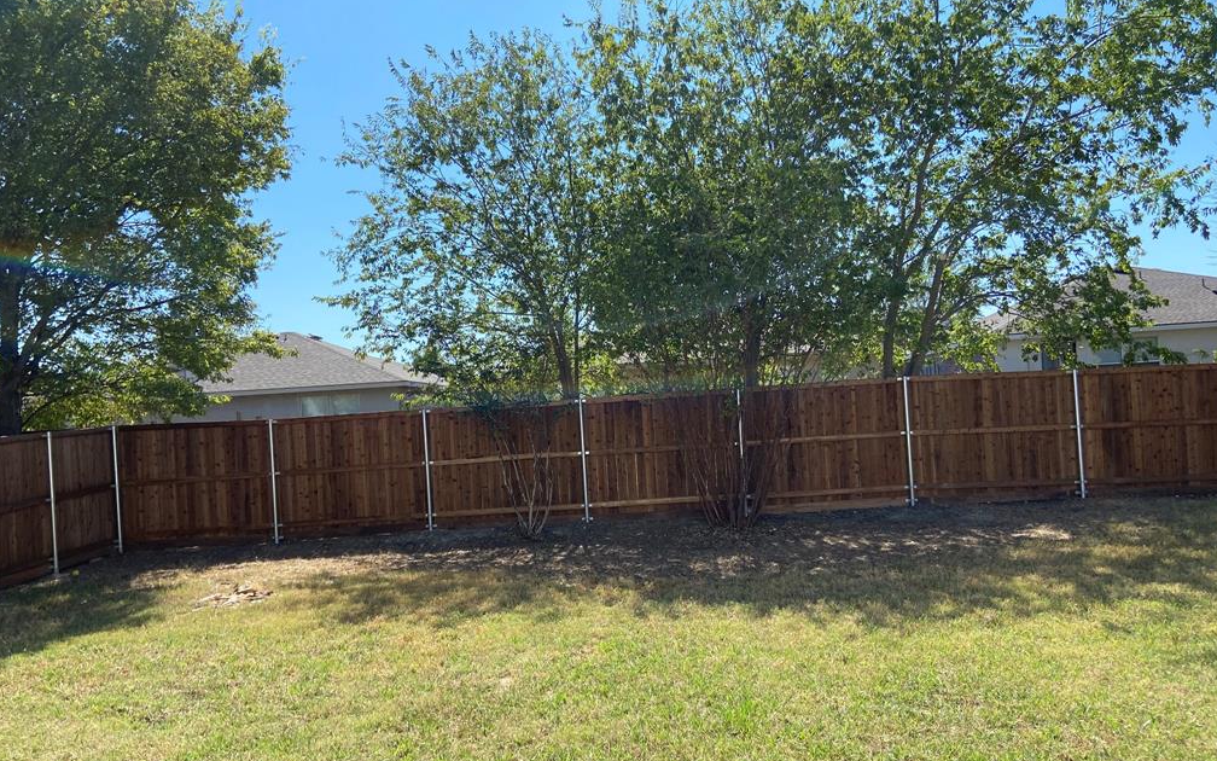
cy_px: 411
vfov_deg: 44.5
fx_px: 929
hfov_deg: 66.5
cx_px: 611
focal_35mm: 28
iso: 32
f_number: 1.8
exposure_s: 1/1678
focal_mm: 4.25
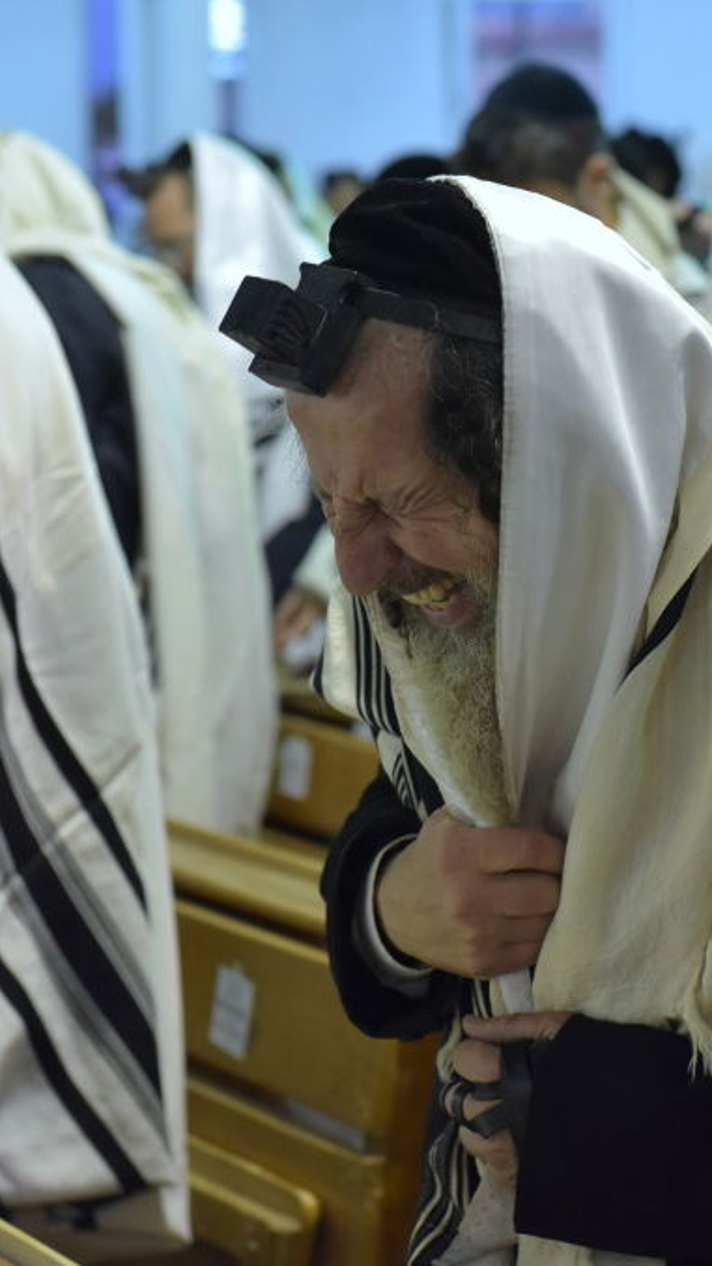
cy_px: 634
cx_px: 477
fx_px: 3724
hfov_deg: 10.9
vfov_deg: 19.3
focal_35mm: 111
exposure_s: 1/100
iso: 3200
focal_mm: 70
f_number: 4.5
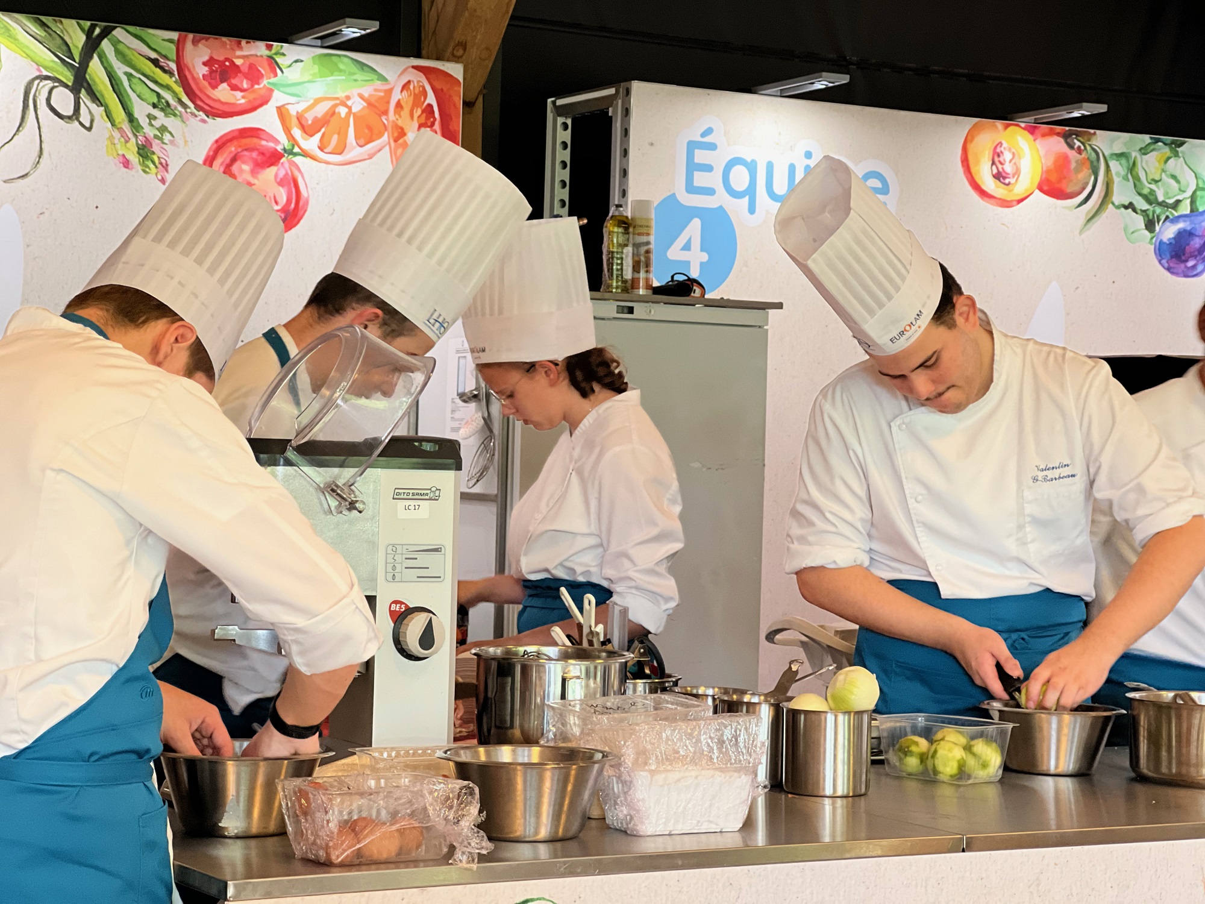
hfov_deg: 25.3
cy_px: 452
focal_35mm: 77
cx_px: 602
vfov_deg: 19.1
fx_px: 2680
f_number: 2.8
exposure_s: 1/40
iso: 200
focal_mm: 9
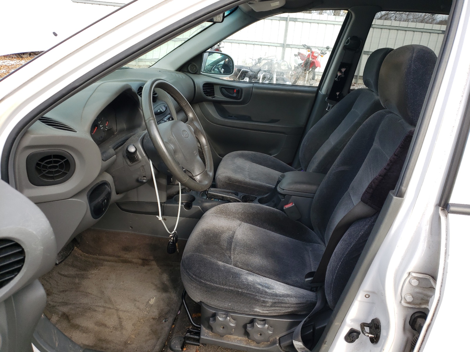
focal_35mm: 26
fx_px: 353
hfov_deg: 67.3
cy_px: 176
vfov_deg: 53.1
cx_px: 235
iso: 50
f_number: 1.5
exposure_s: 1/455
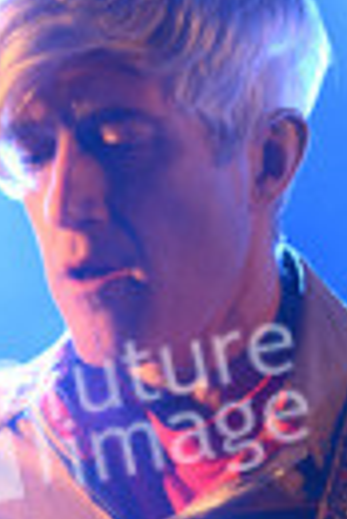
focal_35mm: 215
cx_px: 219
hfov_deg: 6.4
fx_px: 3100
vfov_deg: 9.4
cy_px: 619
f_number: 2.8
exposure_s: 1/200
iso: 1000
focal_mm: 70
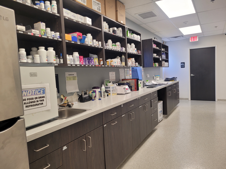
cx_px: 113
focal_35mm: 26
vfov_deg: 53.1
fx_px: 170
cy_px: 84
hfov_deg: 67.3
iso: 200
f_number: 1.8
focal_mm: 5.4
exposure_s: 1/120
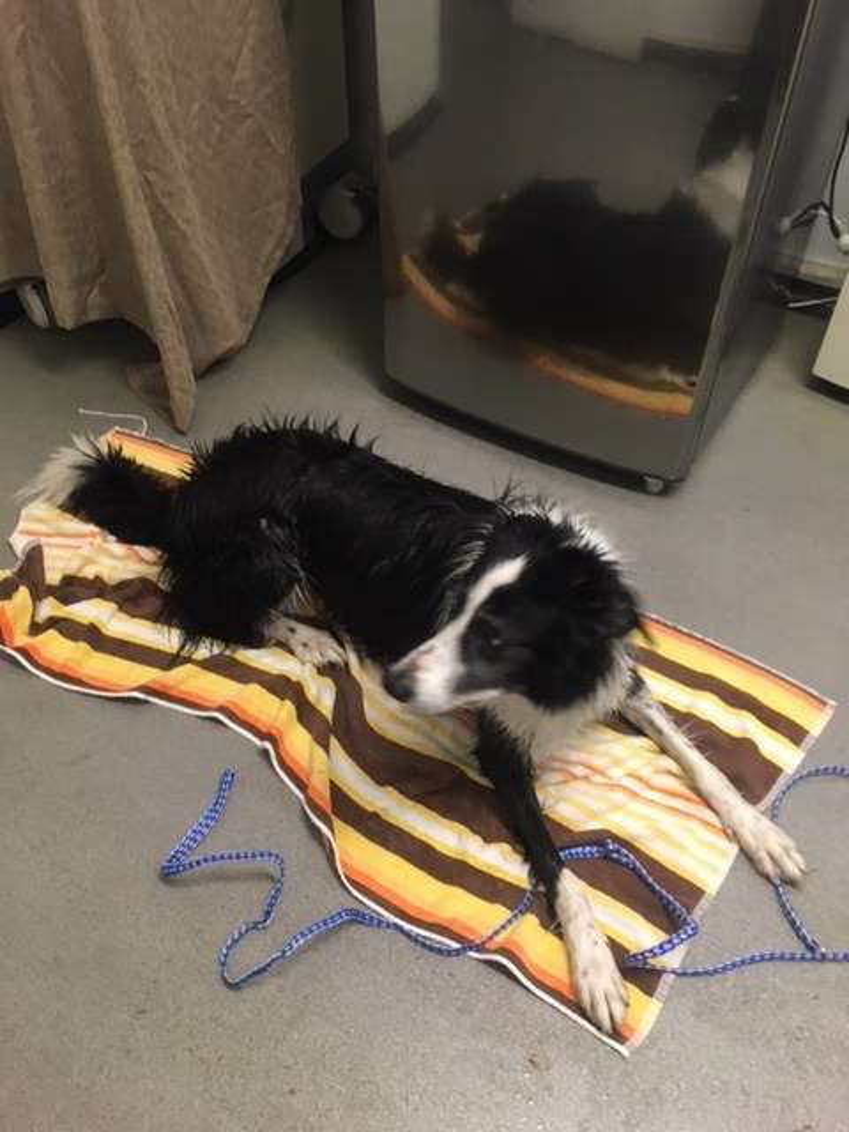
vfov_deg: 61.7
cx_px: 424
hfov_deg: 48.2
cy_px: 566
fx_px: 948
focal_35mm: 29
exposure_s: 1/33
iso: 200
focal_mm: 4.15
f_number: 2.2
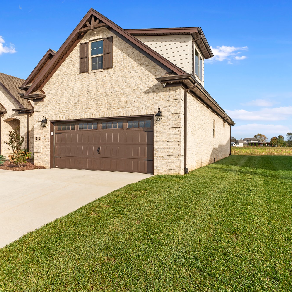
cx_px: 113
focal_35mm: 27
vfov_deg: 59.7
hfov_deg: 59.1
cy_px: 146
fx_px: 254
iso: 100
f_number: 7.1
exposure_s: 1/320
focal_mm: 20.5
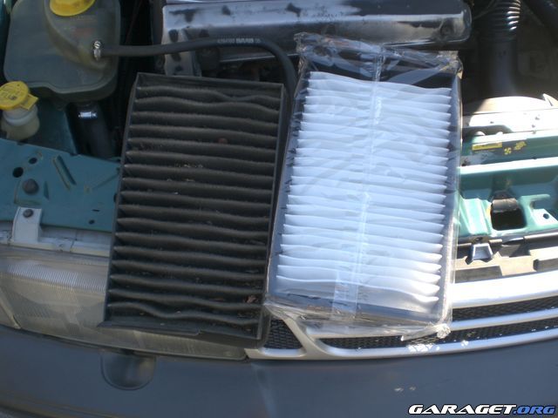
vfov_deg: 37.7
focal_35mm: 38
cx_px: 279
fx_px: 613
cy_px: 209
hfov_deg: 49.0
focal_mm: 6.3
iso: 50
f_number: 3.1
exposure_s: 1/125
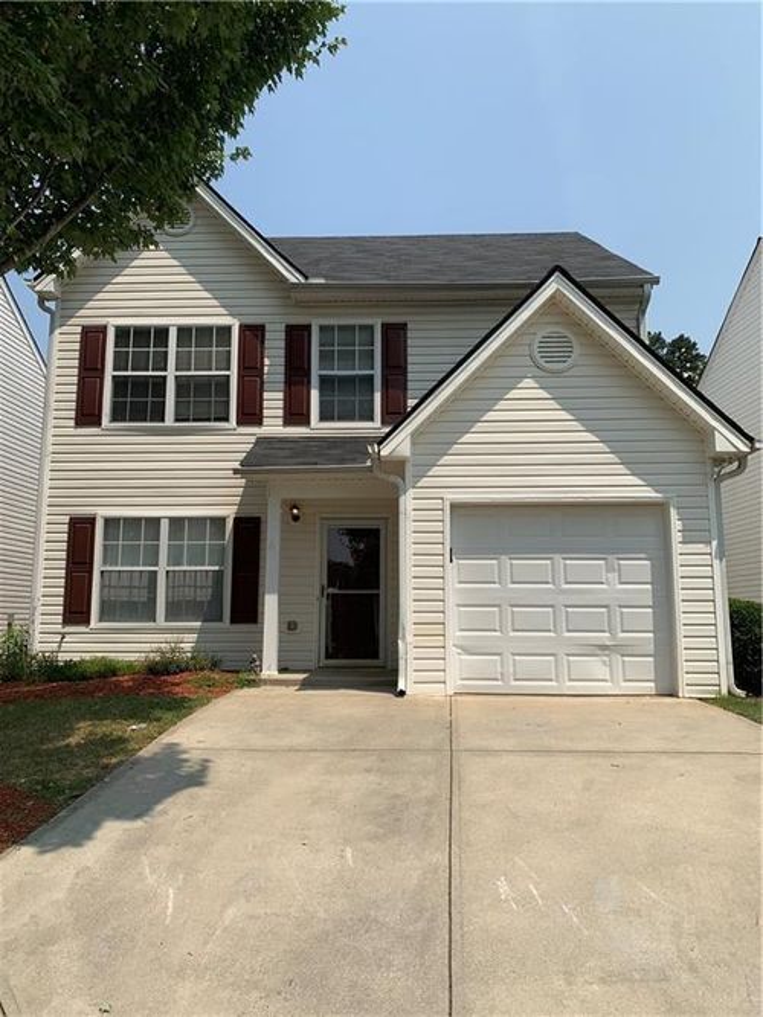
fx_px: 764
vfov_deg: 67.3
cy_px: 508
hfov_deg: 53.0
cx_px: 382
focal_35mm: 26
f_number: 1.8
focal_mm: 4.25
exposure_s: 1/3185
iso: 25
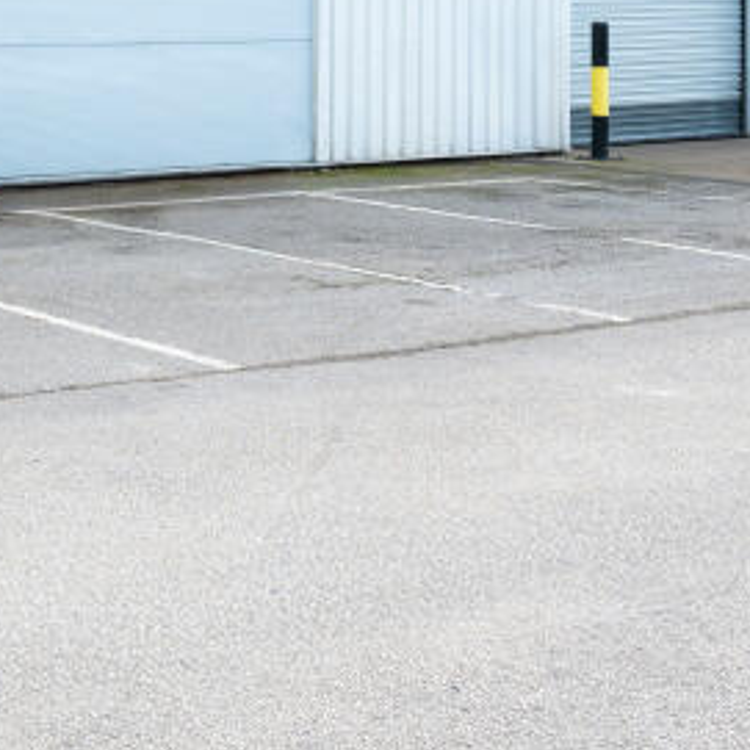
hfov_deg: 20.3
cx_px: -196
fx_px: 1927
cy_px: -24
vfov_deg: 21.2
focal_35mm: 79
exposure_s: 1/200
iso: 100
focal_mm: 24.5
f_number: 8
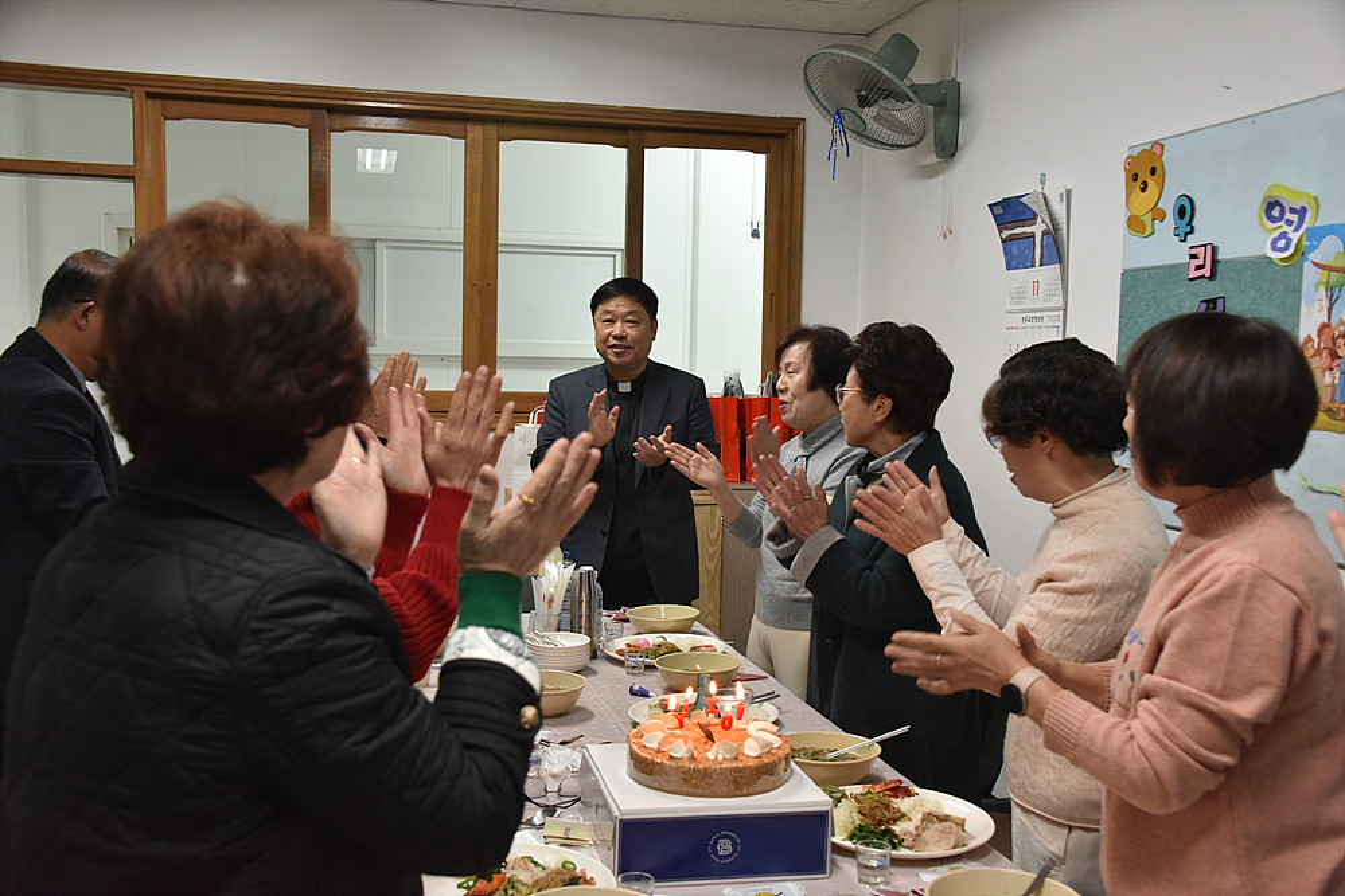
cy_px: 448
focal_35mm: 36
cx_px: 672
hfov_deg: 53.1
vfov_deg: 36.9
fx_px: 1345
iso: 2800
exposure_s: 1/125
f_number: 5.6
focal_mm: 36
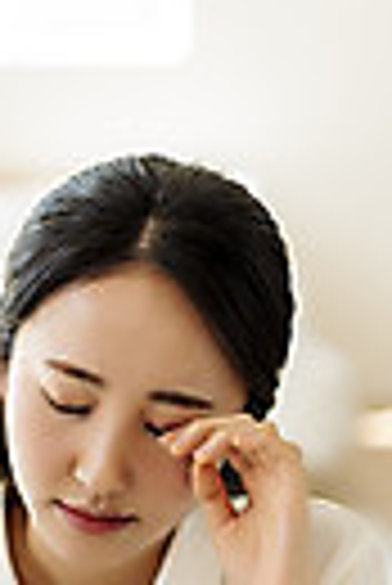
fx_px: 2508
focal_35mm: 154
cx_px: -88
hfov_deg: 8.8
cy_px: 405
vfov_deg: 13.3
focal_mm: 50
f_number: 2
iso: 125
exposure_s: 1/320
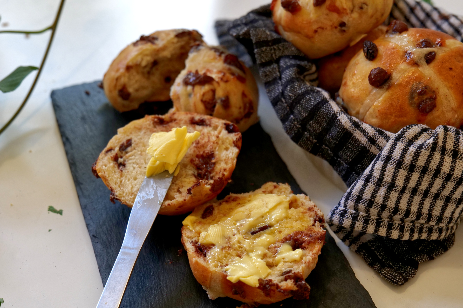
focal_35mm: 60
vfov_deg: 22.6
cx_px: 232
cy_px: 154
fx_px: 772
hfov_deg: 33.4
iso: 1600
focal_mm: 60
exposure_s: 1/80
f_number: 7.1
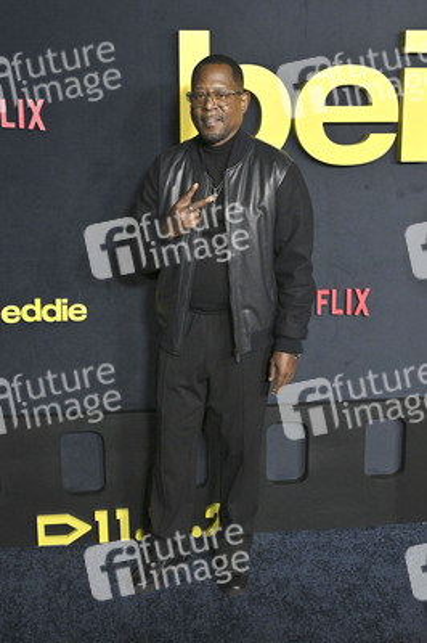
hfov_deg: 34.2
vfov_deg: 49.6
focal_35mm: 39
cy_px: 322
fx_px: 695
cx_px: 214
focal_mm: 39
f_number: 5.6
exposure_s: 1/320
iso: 2500
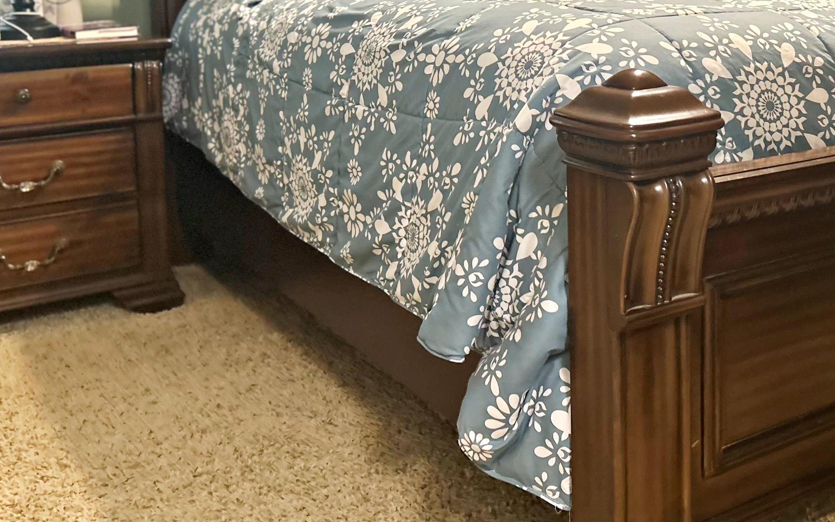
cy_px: 24
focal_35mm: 45
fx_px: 1024
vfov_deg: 27.3
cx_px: 520
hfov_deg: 44.0
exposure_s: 1/60
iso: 320
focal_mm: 5.7
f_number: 1.5
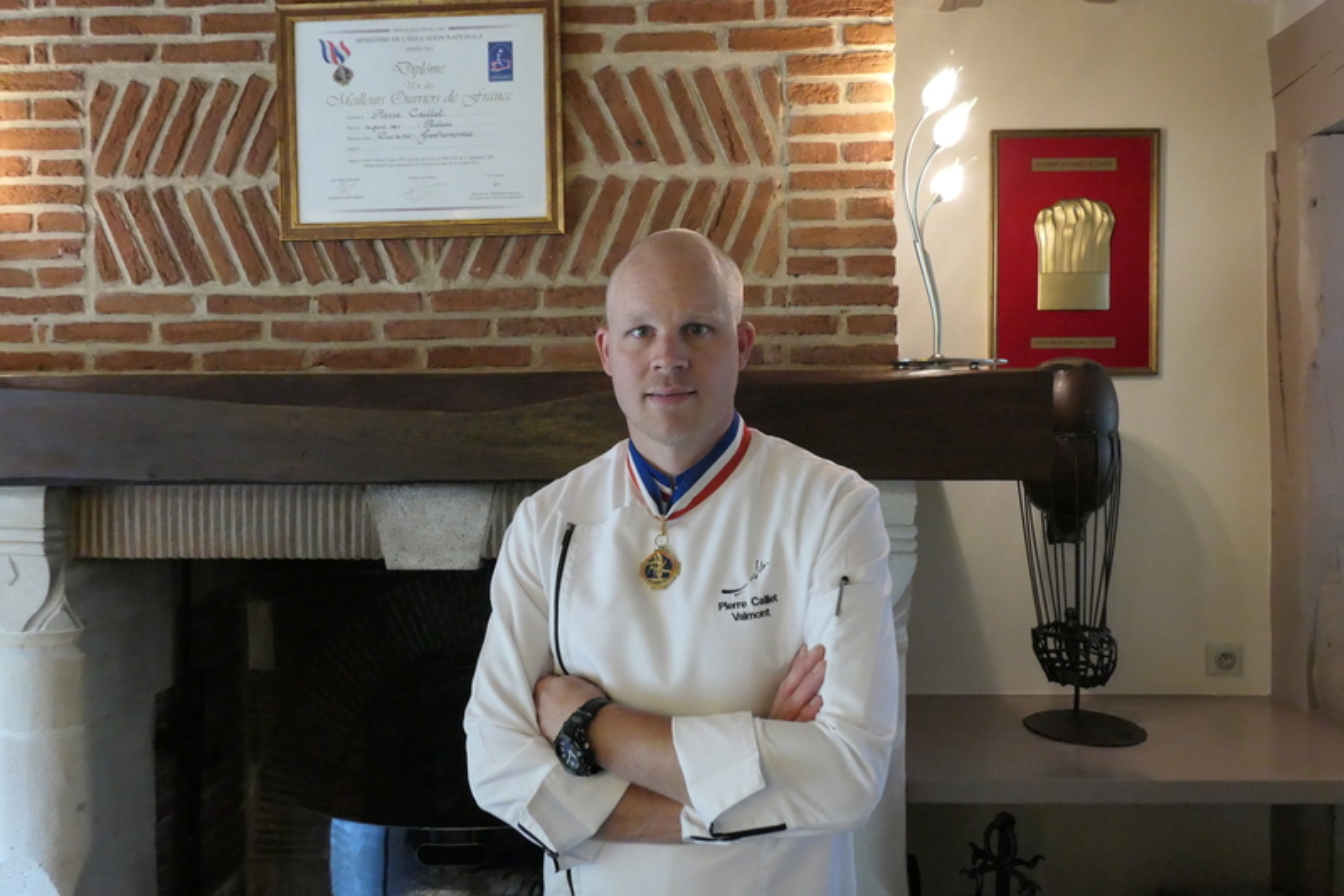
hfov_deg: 73.7
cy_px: 448
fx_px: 896
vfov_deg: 53.2
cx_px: 672
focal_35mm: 24
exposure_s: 1/200
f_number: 2.8
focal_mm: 8.8
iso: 3200
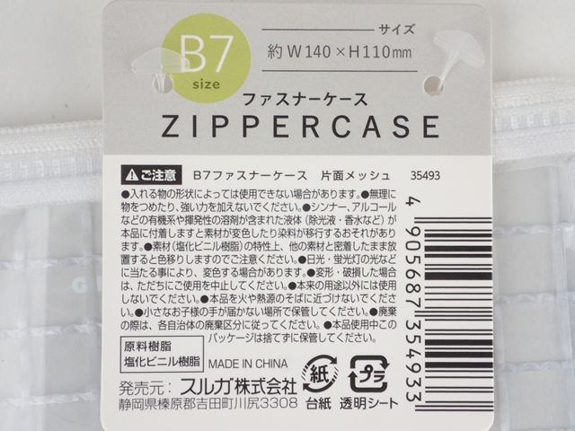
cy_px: 216
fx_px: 1661
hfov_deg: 19.6
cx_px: 288
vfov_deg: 14.8
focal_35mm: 100
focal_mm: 18
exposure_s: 1/1.3
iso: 100
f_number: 18
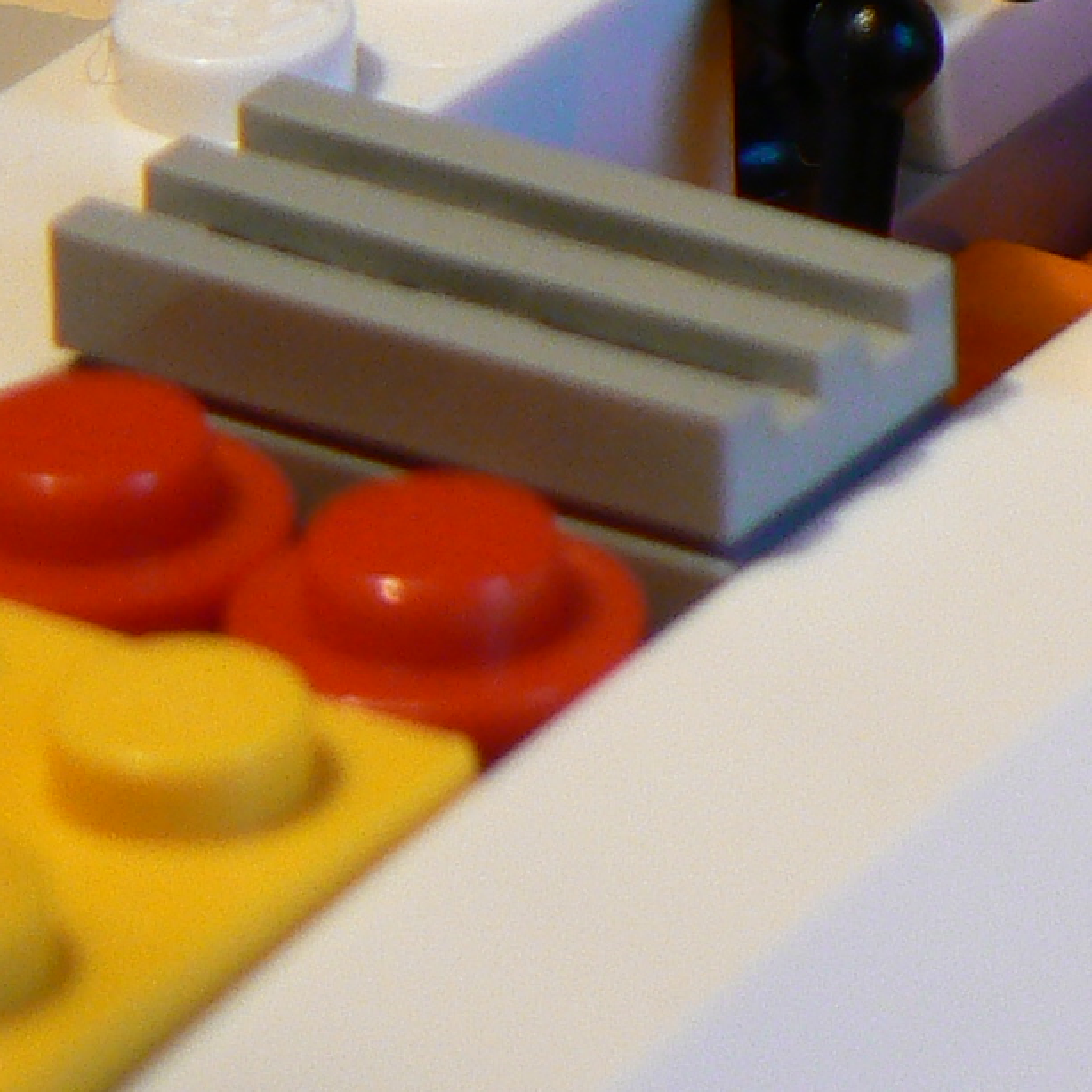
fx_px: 14026
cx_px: 1773
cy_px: -535
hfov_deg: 4.4
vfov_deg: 4.4
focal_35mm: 393
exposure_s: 1/60
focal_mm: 16.2
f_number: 3.2
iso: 100
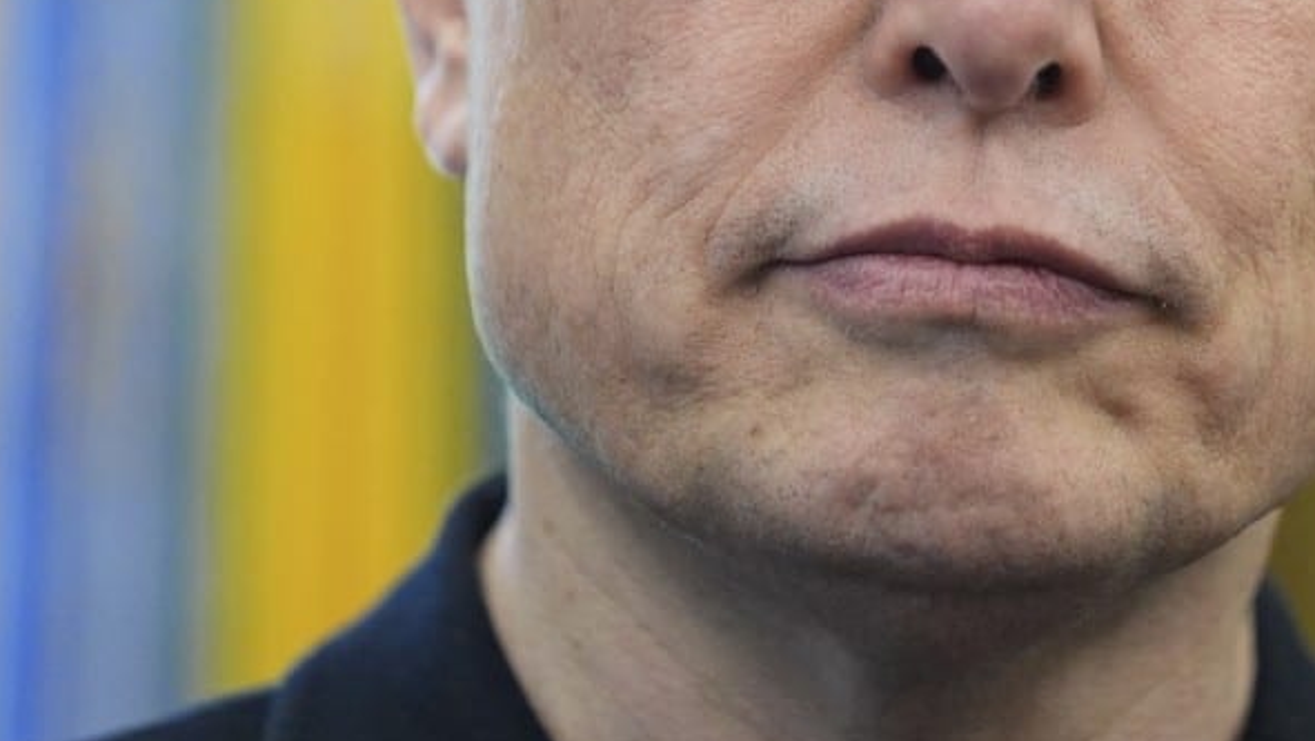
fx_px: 17302
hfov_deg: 4.4
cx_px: 908
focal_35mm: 496
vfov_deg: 2.5
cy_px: -132
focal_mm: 200
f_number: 2.8
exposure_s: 1/250
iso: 2000
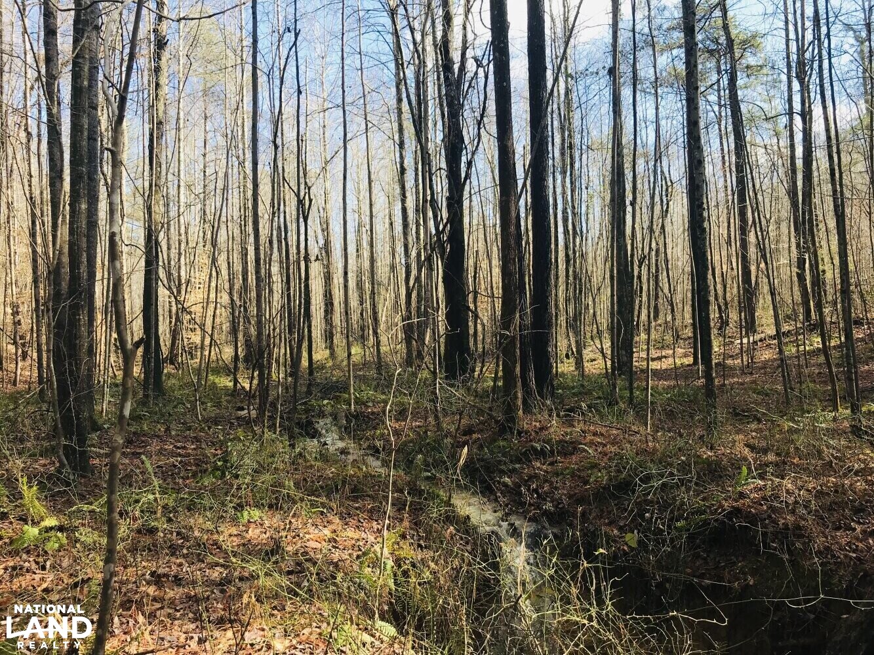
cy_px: 328
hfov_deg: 63.4
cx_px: 437
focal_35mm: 28
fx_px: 707
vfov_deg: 49.8
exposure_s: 1/443
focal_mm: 3.99
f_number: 1.8
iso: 20
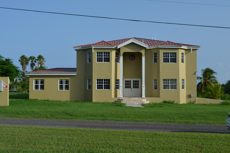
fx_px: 306
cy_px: 76
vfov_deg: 28.0
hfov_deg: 41.2
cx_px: 115
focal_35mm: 48
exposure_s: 1/250
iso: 100
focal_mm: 32
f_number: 8
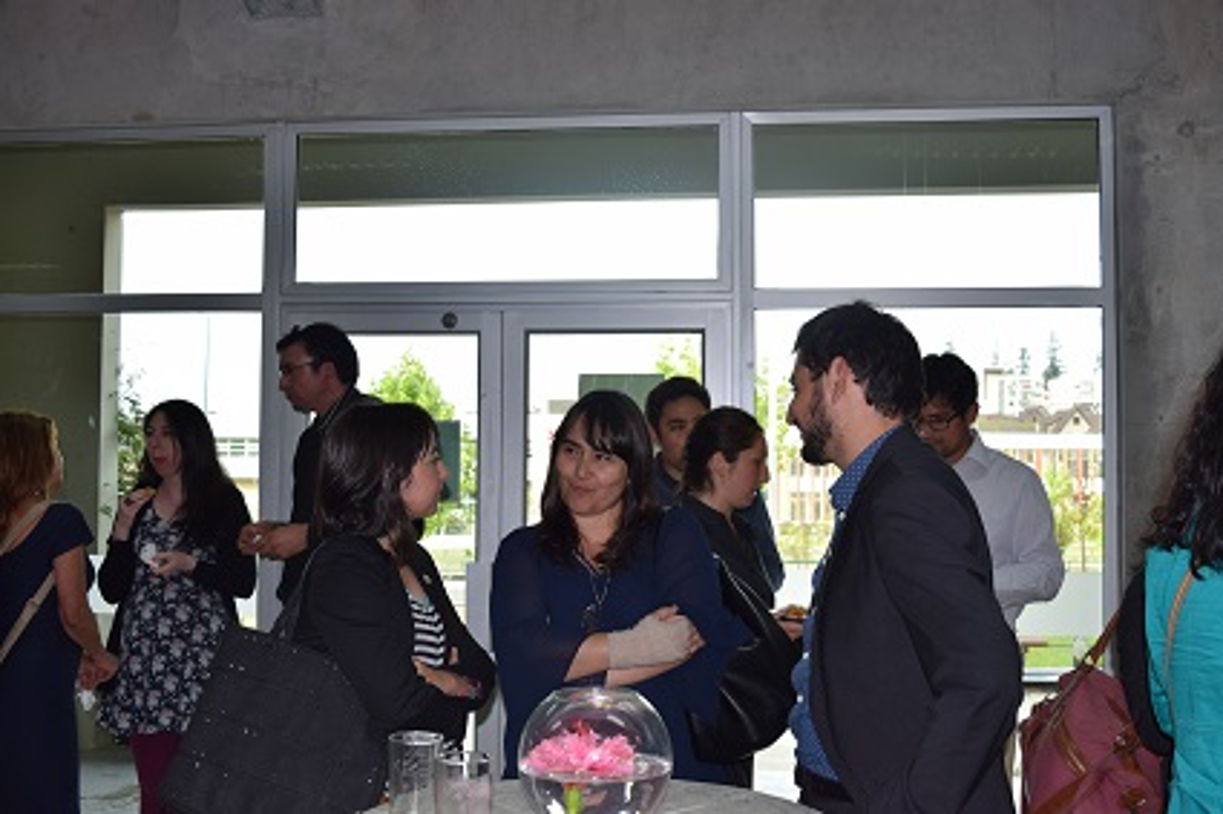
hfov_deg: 47.9
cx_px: 612
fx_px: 1375
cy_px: 407
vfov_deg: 33.0
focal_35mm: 40
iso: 280
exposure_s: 1/125
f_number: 5.6
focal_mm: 27
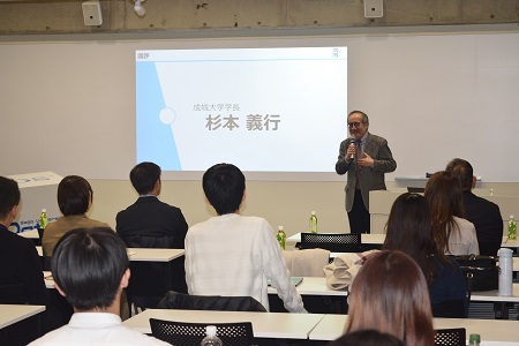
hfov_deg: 27.0
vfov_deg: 18.2
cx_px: 260
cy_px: 173
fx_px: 1081
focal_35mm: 75
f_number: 5.6
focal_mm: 50
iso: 640
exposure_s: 1/125
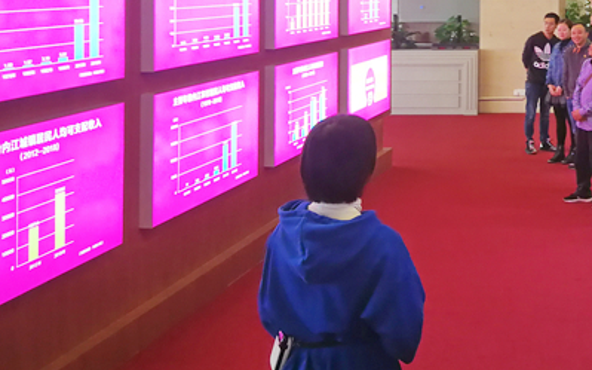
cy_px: 17
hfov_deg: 33.9
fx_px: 903
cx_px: 555
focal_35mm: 56
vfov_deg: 22.4
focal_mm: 3.95
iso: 200
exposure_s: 1/50
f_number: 2.2
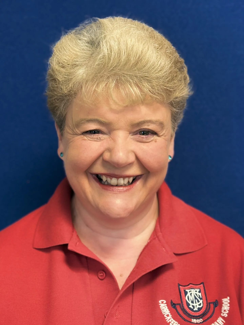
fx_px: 451
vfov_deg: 39.7
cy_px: 162
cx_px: 122
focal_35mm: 48
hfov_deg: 30.3
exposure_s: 1/33
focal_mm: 6.76
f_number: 1.78
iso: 200
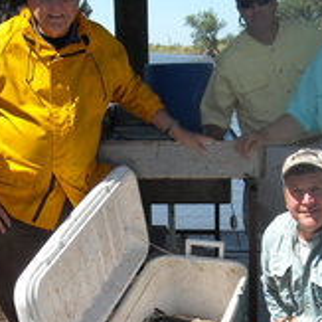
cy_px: 231
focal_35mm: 76
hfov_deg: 22.8
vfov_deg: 22.6
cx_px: 142
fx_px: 800
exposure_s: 1/192
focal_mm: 5.7
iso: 64
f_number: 5.6
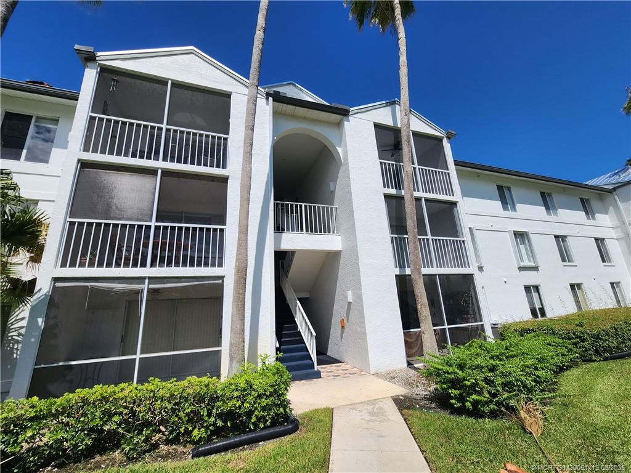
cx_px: 316
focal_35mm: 13
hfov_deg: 106.2
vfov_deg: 89.9
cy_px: 236
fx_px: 237
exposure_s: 1/2977
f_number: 2.2
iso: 50
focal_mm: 2.2
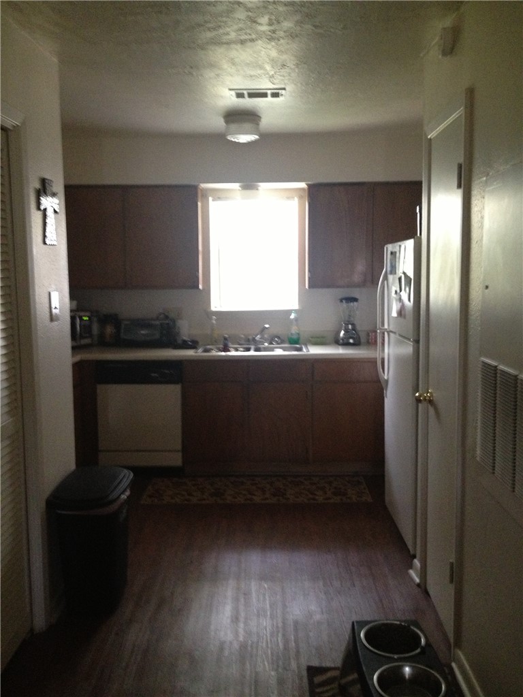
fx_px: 705
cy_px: 348
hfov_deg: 40.7
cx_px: 262
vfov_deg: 52.6
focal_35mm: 35
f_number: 2.4
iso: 400
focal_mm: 4.28
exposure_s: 1/20
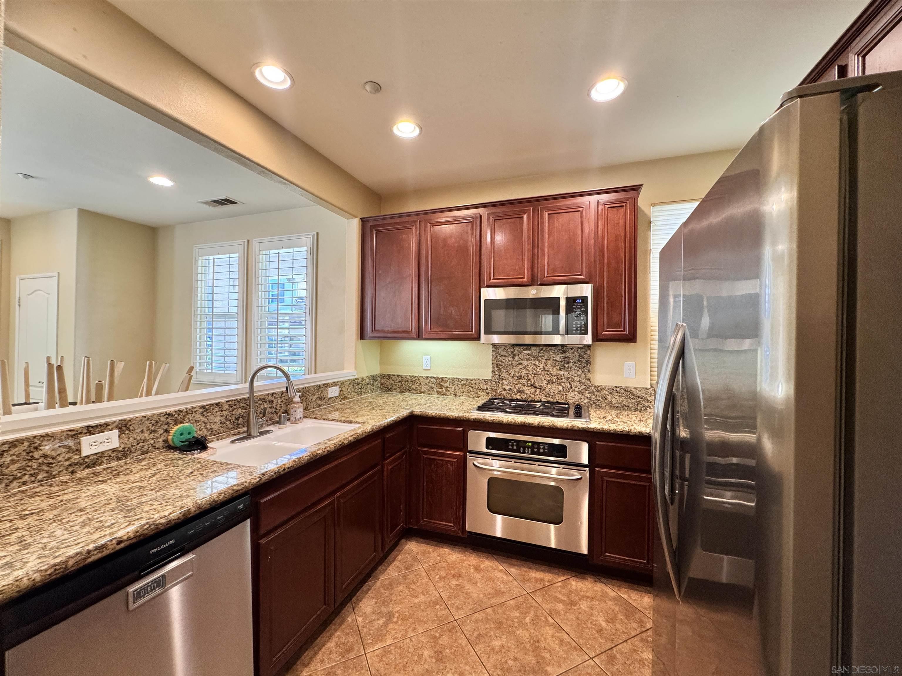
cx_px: 451
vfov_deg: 85.7
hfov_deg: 102.1
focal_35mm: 14
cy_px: 338
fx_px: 365
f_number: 2.2
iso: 250
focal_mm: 2.22
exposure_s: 1/120
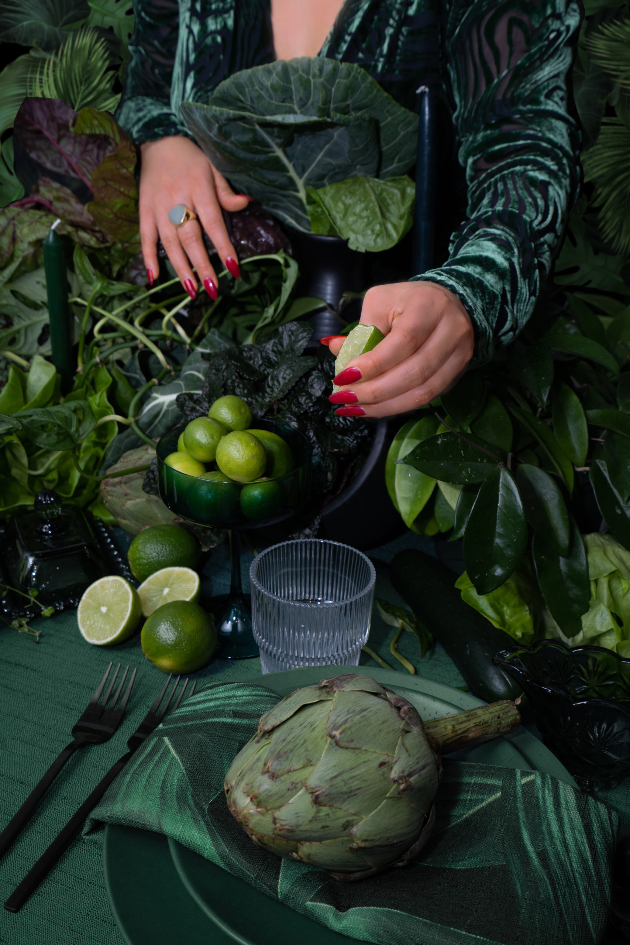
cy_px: 472
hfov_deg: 37.9
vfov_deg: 54.4
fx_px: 919
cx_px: 315
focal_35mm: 35
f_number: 8
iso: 500
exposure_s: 1/200
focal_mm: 35
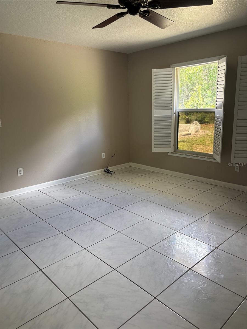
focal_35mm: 26
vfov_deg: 67.3
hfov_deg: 53.1
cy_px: 164
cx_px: 124
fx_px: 247
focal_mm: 5.96
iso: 125
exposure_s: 1/121
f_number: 1.6
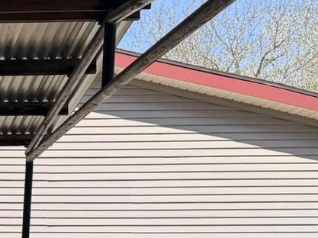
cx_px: -117
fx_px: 1083
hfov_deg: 15.7
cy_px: 329
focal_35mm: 118
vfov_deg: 12.1
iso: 80
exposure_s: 1/3953
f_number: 1.78
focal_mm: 6.76
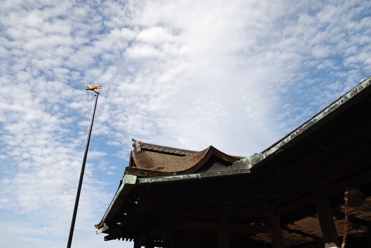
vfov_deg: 50.5
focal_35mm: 26
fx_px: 263
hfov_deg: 70.4
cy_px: 124
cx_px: 186
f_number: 7.1
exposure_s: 1/200
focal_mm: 17
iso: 100
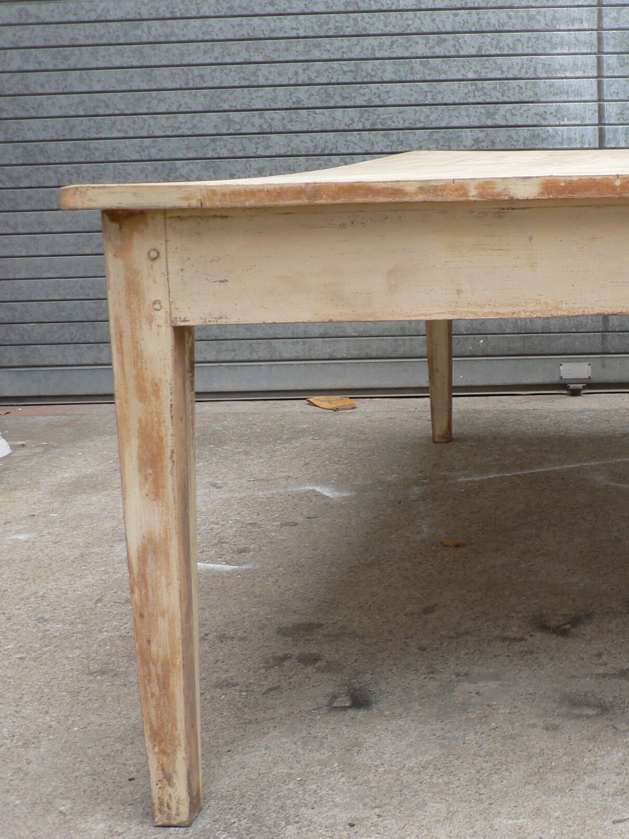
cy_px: 401
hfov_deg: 24.3
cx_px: 656
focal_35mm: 57
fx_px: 1381
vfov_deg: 33.8
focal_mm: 6
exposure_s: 1/100
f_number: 2.8
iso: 80
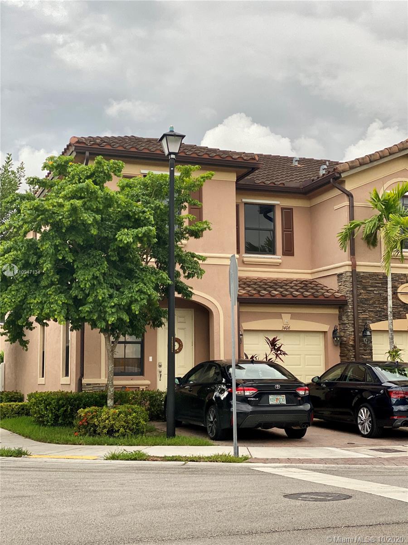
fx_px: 817
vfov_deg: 36.8
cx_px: 204
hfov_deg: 28.0
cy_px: 272
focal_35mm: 52
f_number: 2
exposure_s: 1/122
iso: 80
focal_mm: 6
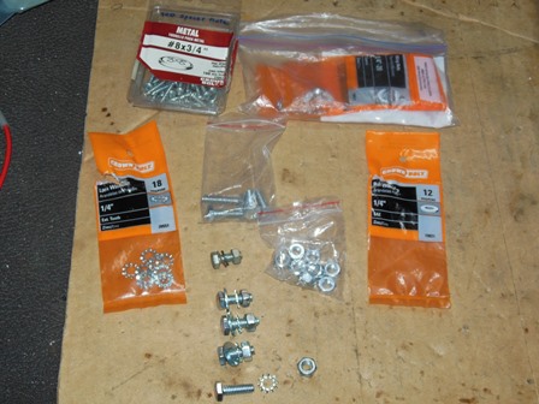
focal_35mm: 50
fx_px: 779
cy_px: 202
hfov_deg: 38.2
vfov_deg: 29.1
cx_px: 270
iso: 125
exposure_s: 1/60
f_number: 4
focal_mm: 8.9
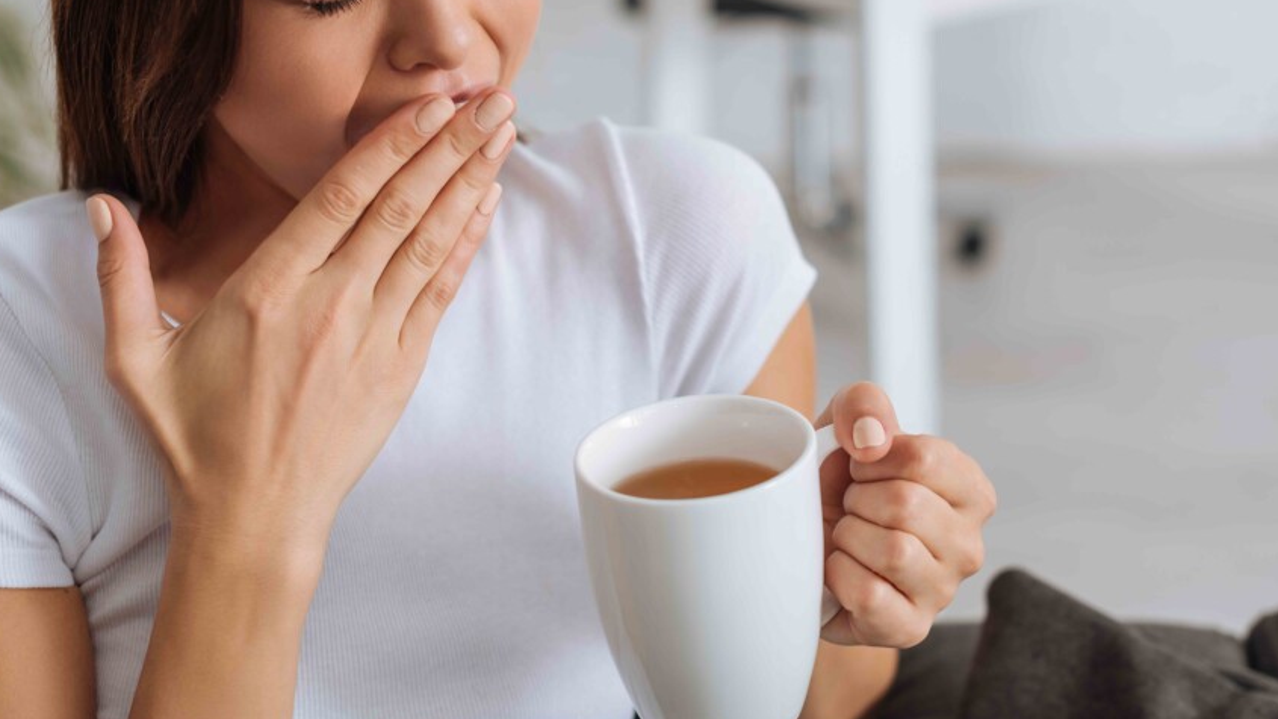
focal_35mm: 62
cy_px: 319
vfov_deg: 19.4
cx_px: 614
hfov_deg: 33.8
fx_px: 2101
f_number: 3.2
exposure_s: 1/200
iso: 100
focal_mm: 50
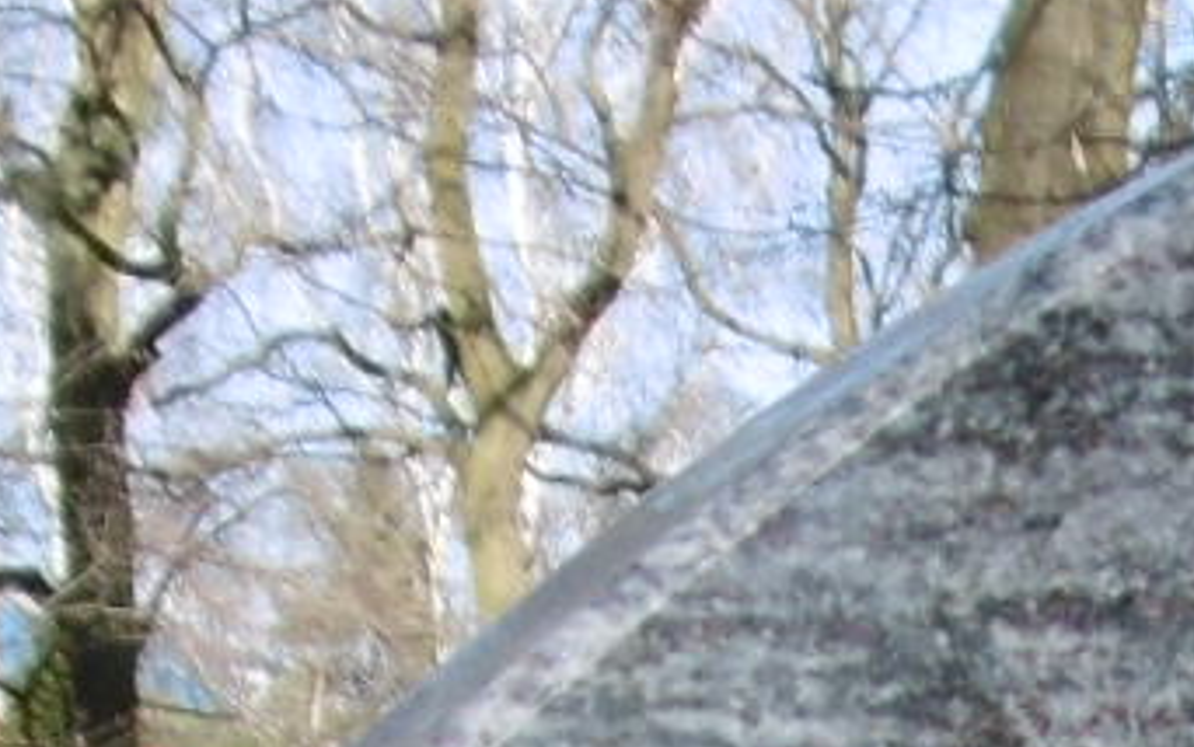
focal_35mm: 203
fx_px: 6608
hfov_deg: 9.9
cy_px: 2635
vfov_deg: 5.8
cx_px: 1931
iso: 100
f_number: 3.5
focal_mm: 5.8
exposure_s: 1/320
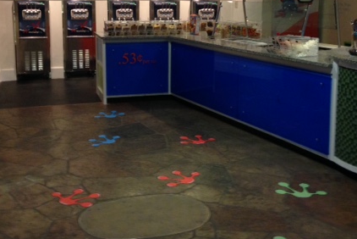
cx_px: 162
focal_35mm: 52
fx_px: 516
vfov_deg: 25.7
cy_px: 57
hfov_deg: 38.1
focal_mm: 4.12
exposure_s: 1/20
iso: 160
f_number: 2.4
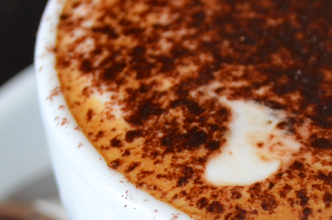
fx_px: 1629
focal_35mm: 177
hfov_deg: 11.5
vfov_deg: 7.7
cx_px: 325
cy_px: 231
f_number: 5
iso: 800
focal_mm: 30
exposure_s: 1/60
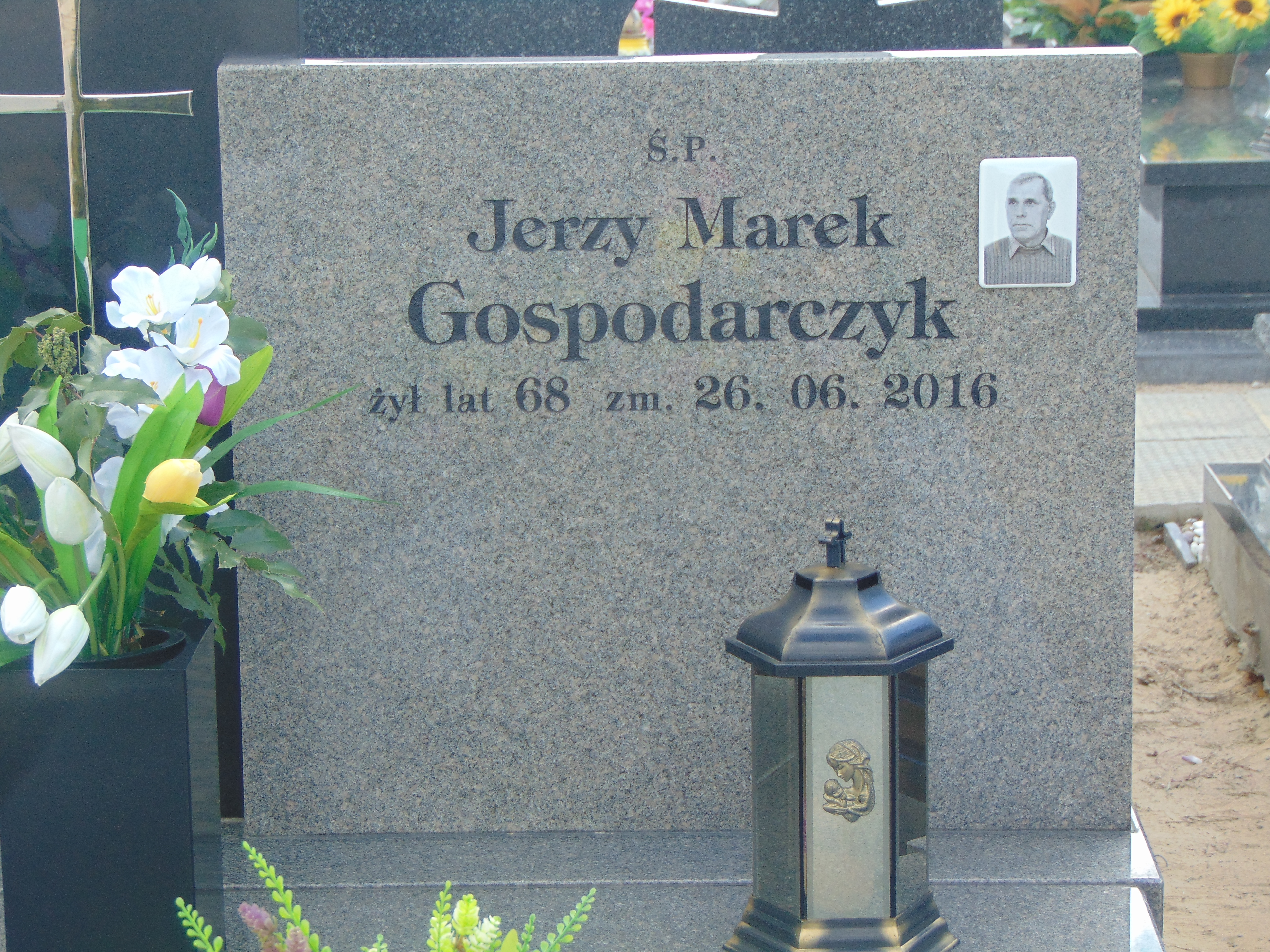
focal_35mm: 108
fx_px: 3962
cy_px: 476
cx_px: 635
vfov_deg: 13.7
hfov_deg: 18.2
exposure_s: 1/160
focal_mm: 19.4
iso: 80
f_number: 3.9
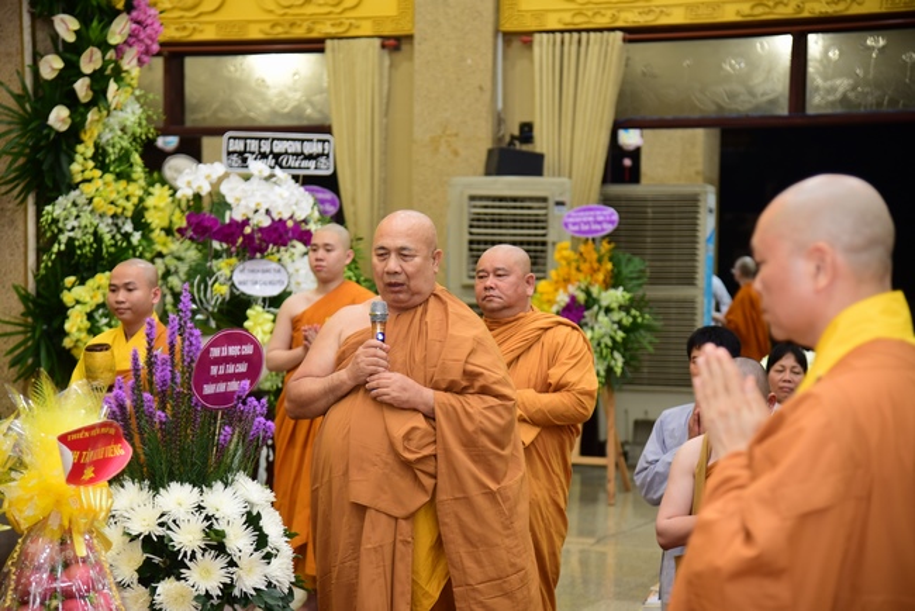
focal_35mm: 85
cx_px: 458
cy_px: 306
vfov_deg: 16.1
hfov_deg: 23.9
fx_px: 2161
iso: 1000
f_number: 4
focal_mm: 85
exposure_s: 1/30
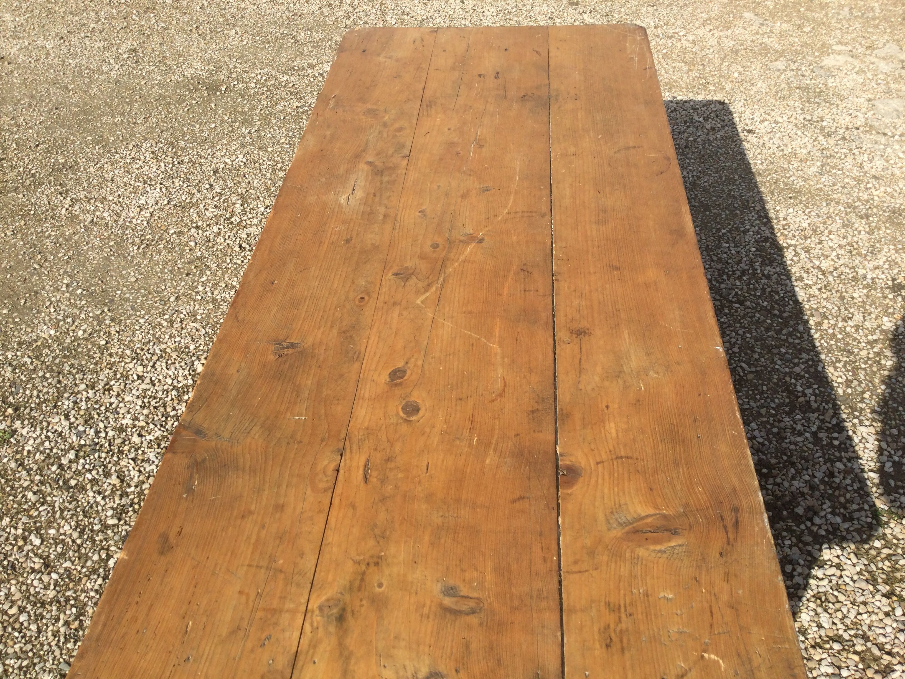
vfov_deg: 45.4
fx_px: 810
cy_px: 340
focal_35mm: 31
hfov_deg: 58.4
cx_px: 452
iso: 25
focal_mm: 3.3
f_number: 2.4
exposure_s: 1/1404
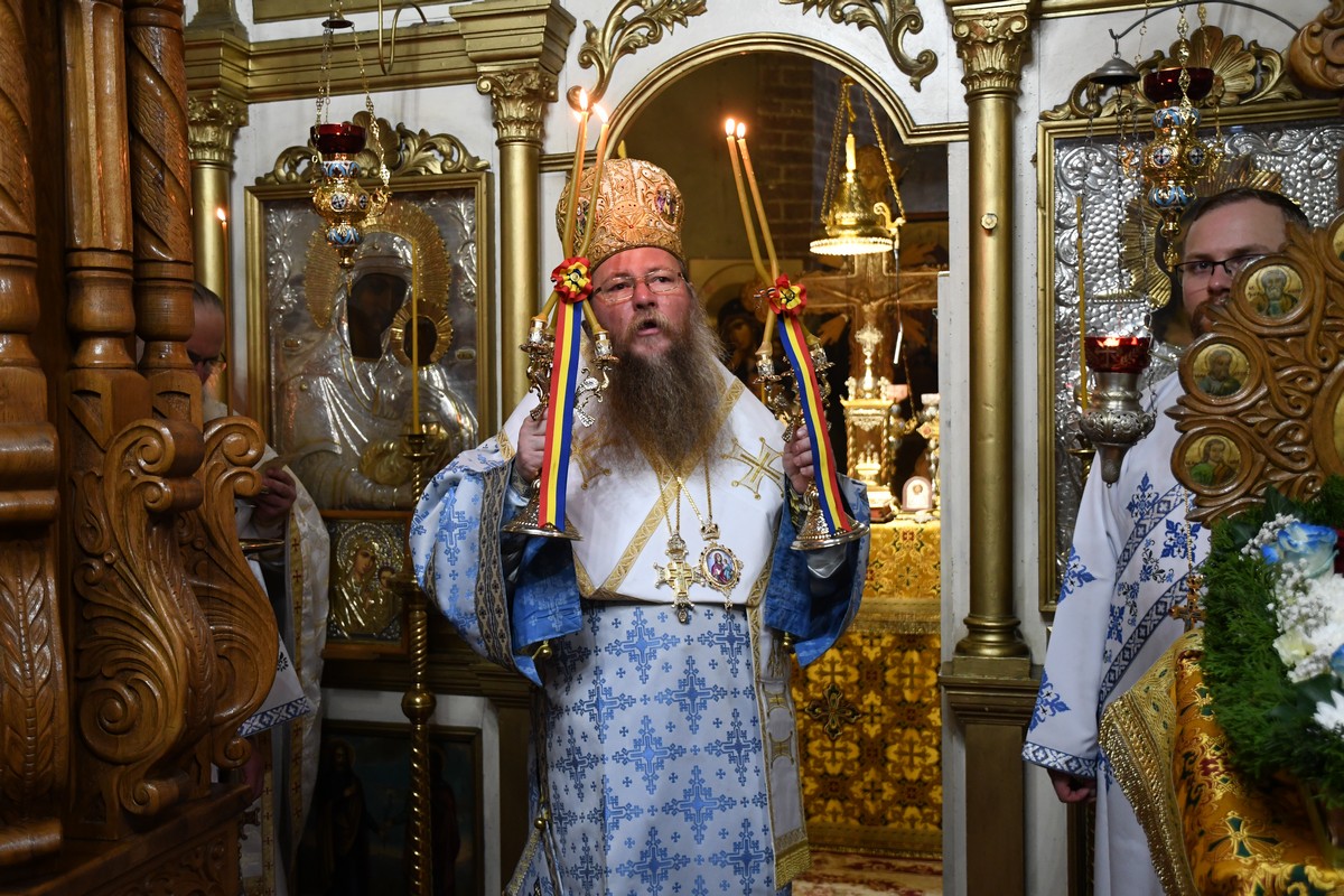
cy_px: 448
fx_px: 1344
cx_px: 672
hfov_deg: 53.1
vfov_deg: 36.9
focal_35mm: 36
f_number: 3
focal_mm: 24
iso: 1600
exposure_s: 1/80
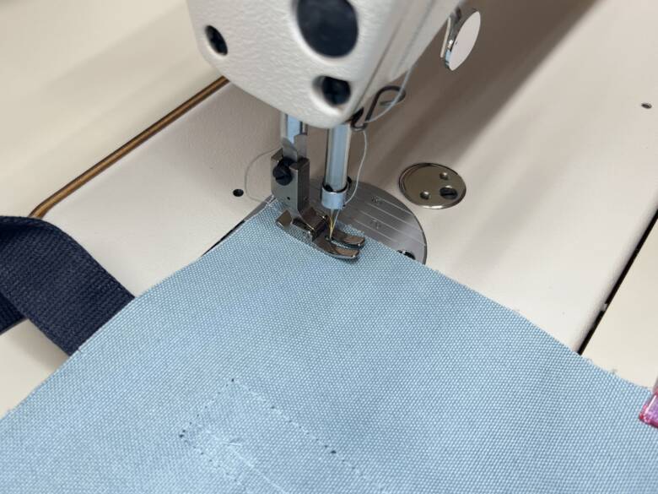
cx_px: 329
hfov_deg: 67.3
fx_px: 494
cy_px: 247
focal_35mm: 26
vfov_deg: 53.1
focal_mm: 5.7
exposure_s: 1/120
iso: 100
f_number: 1.5
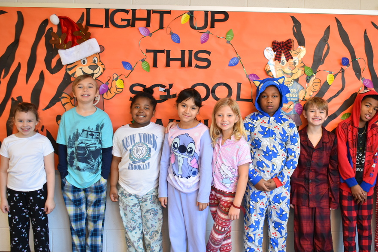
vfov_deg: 30.8
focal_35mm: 44
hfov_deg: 44.8
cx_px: 209
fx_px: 458
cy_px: 136
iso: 640
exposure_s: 1/30
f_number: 4
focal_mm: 25
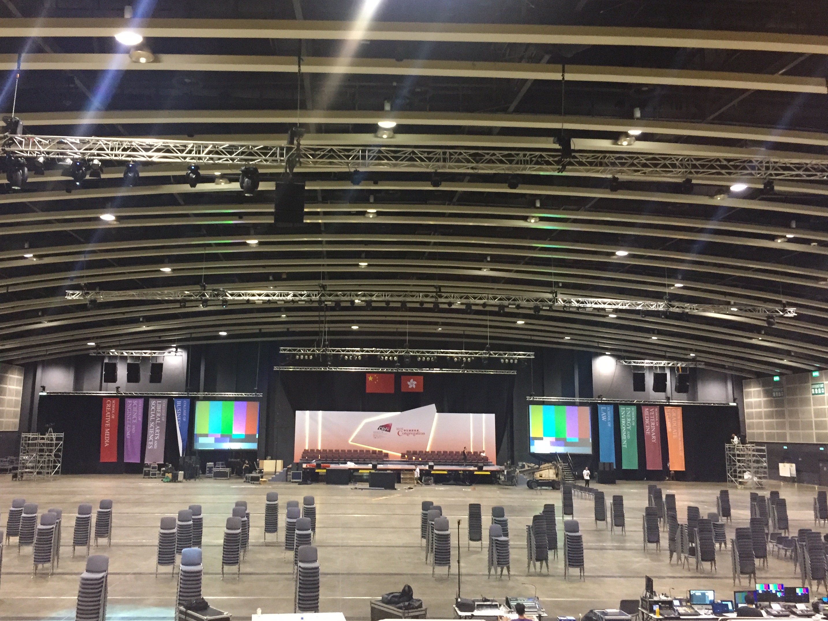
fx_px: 789
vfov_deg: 42.9
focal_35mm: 33
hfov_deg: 55.3
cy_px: 281
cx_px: 379
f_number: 2.2
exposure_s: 1/25
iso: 250
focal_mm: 4.15
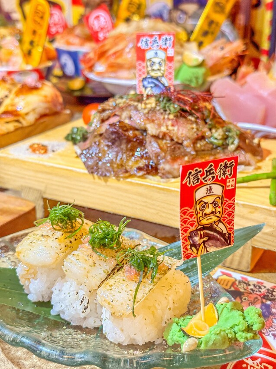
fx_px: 511
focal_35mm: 48
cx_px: 138
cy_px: 184
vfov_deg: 39.7
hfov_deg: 30.3
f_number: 1.8
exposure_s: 1/60
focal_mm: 6.86
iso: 200
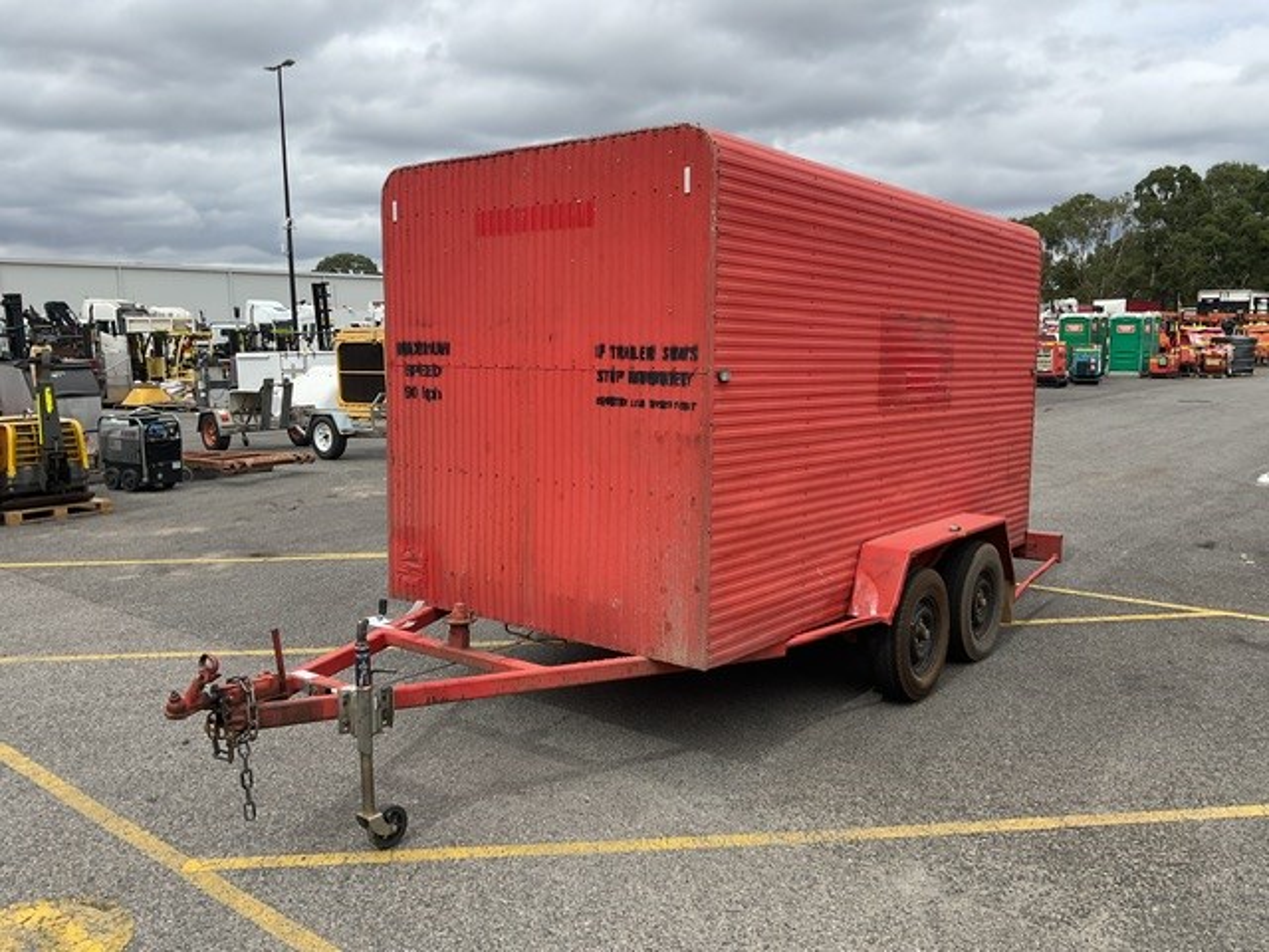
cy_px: 476
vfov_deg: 48.2
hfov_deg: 61.7
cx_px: 634
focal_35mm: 29
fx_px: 1063
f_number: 1.8
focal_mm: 3
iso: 16
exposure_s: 1/2058
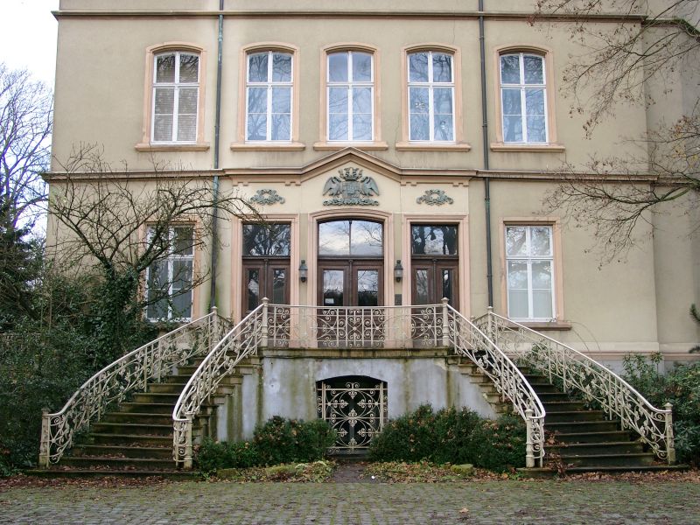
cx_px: 350
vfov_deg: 36.0
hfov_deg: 46.8
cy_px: 262
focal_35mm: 40
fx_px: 809
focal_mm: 8.4
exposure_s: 1/112
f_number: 2.8
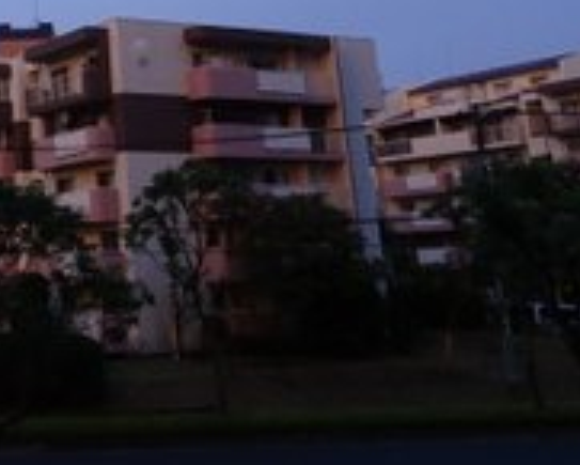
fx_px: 1065
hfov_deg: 28.3
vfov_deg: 22.9
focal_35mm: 62
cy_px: -74
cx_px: -26
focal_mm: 4.1
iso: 400
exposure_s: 1/30
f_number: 3.5
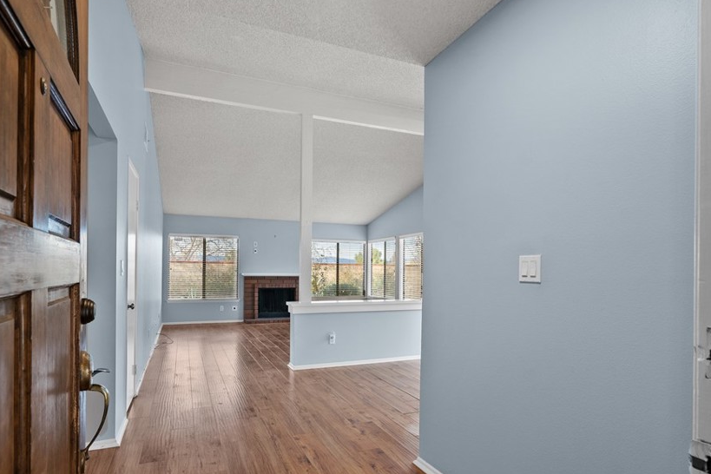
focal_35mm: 20
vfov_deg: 61.6
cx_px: 358
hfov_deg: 84.0
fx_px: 395
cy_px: 272
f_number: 6.3
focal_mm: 16
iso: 250
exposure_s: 1/8
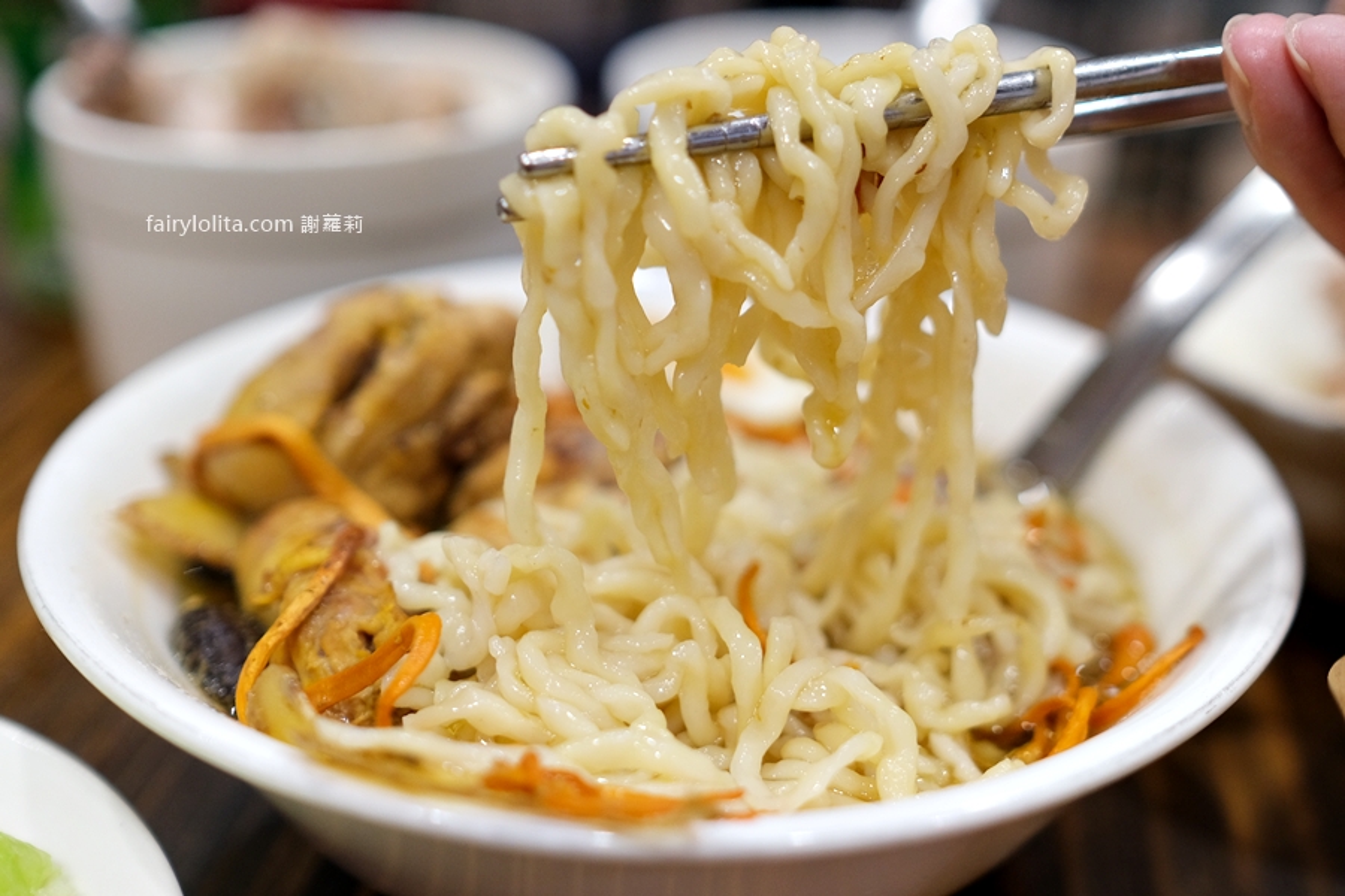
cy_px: 448
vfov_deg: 37.9
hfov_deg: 54.4
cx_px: 672
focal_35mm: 35
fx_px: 1308
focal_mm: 23
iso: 800
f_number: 1.8
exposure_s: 1/250
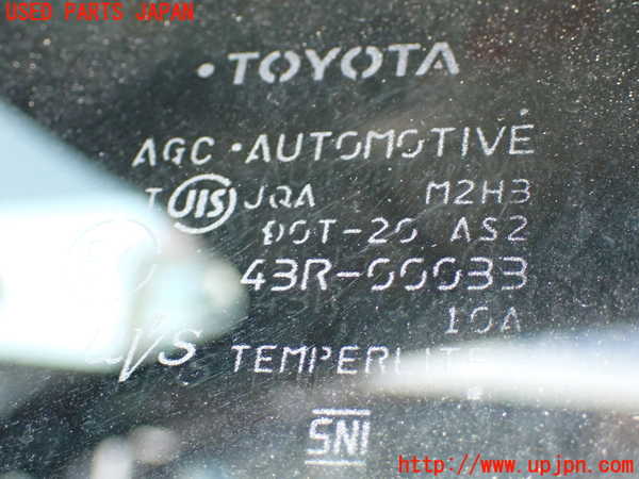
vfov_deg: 20.7
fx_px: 1311
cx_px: 320
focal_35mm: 71
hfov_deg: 27.4
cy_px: 240
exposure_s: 1/60
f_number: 11
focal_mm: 12.73
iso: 640
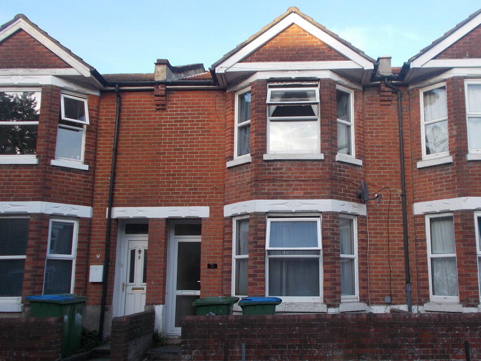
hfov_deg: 51.2
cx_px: 276
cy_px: 200
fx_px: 500
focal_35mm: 36
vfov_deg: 39.6
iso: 80
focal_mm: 5.3
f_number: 3.4
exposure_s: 1/125
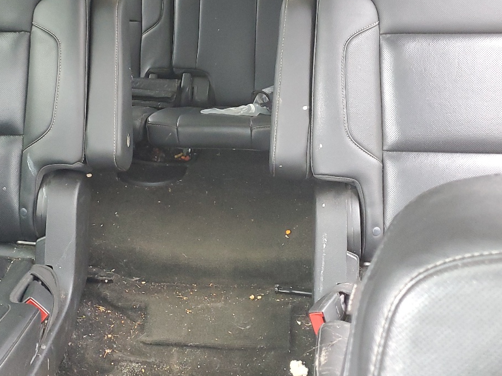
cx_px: 159
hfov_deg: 40.6
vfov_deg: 30.6
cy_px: 68
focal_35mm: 46
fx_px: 667
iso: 235
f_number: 1.5
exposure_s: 1/60.2
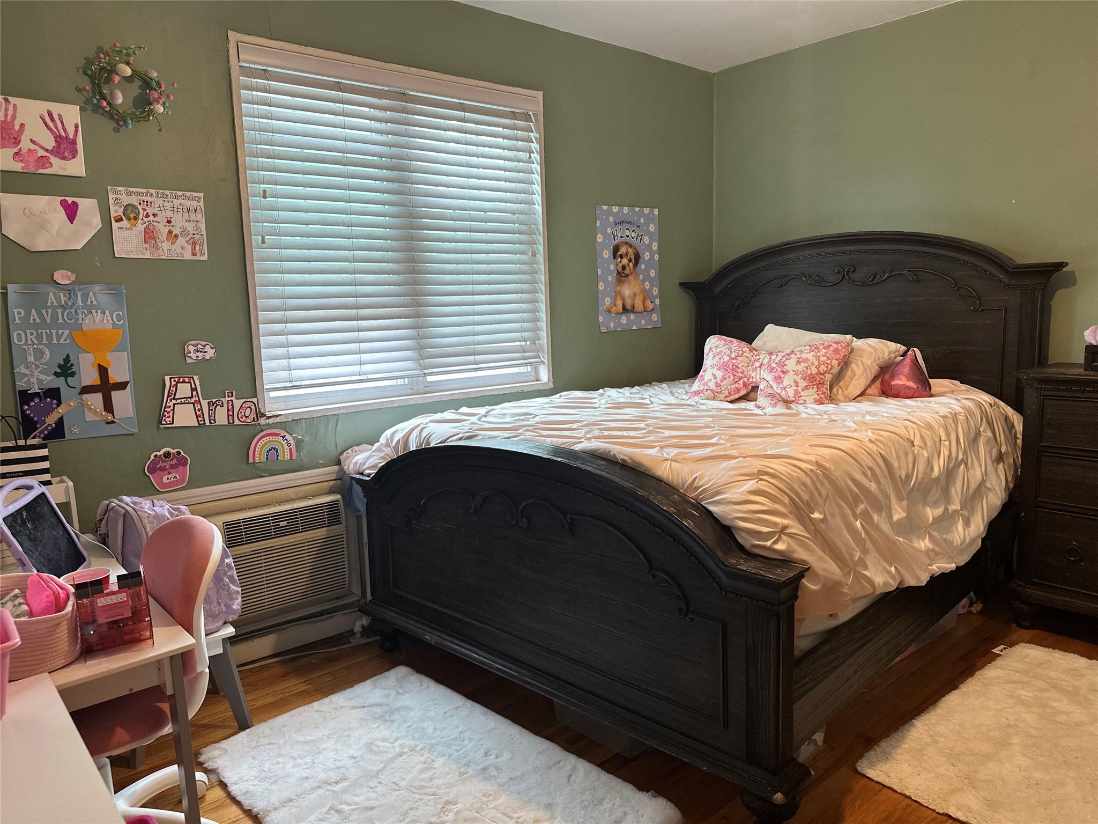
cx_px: 549
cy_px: 412
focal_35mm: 24
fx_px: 761
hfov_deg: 71.6
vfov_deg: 56.8
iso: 125
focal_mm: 6.86
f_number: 1.78
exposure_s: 1/60
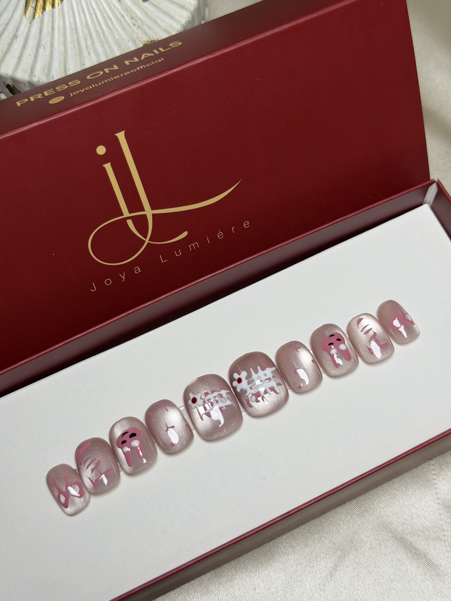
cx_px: 226
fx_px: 834
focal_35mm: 48
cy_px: 300
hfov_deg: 30.3
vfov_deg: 39.7
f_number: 1.78
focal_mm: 6.76
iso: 80
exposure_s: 1/100
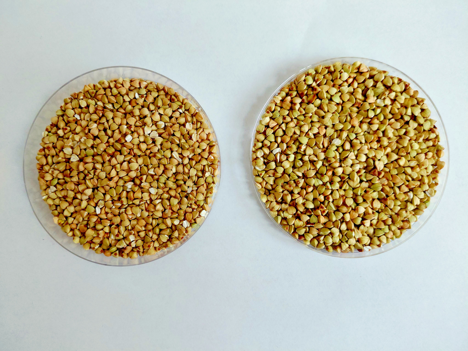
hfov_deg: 69.4
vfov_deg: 54.9
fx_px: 338
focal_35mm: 25
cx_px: 234
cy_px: 176
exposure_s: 1/120
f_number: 1.8
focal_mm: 4.69
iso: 100
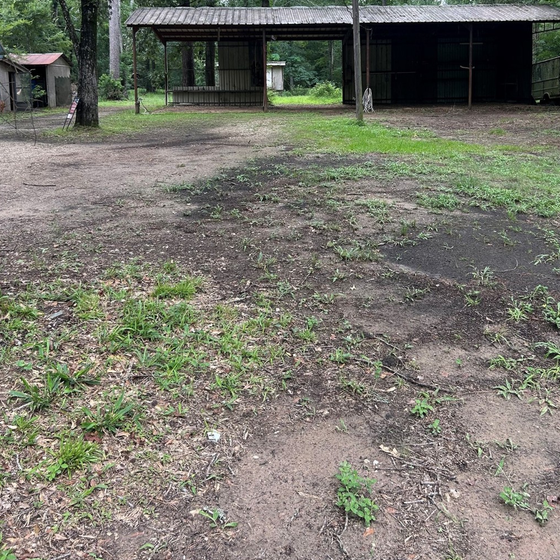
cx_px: 309
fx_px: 641
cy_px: 149
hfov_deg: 47.1
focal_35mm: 35
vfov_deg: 45.8
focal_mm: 5.7
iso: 40
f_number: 1.5
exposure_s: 1/238
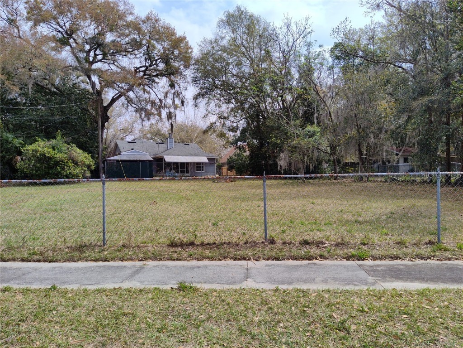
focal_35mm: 27
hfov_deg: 65.3
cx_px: 232
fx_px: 361
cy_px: 174
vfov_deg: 51.4
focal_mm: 4.71
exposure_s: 1/2239
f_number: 1.79
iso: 112
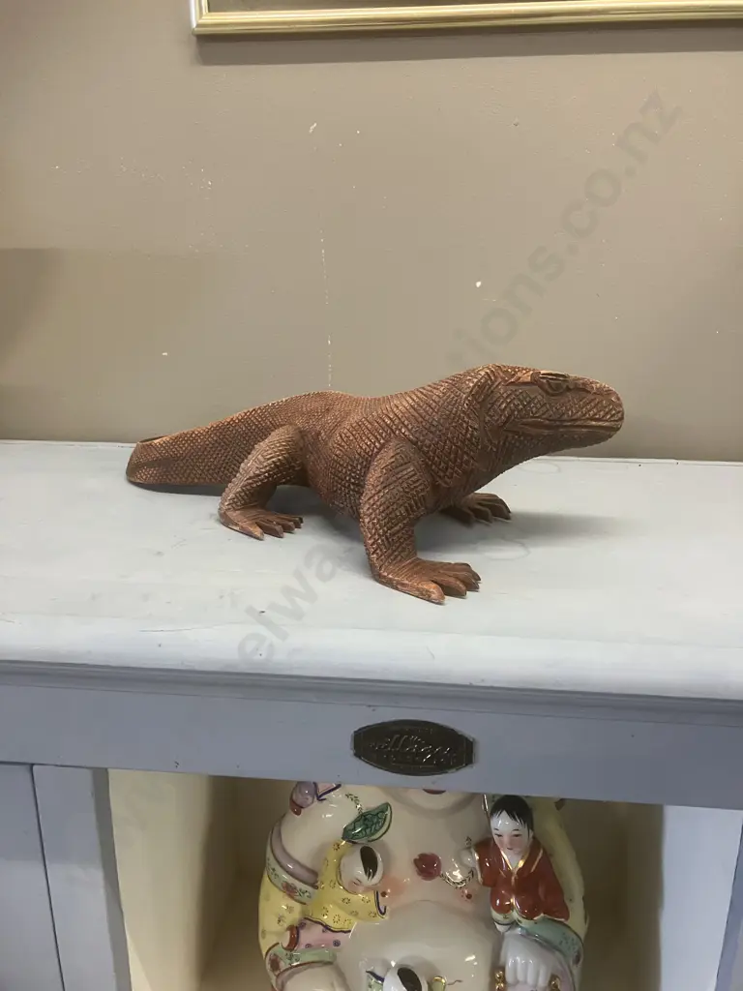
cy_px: 496
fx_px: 801
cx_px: 372
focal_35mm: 28
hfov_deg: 49.7
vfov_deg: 63.4
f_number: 1.8
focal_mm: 3.99
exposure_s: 1/50
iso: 125
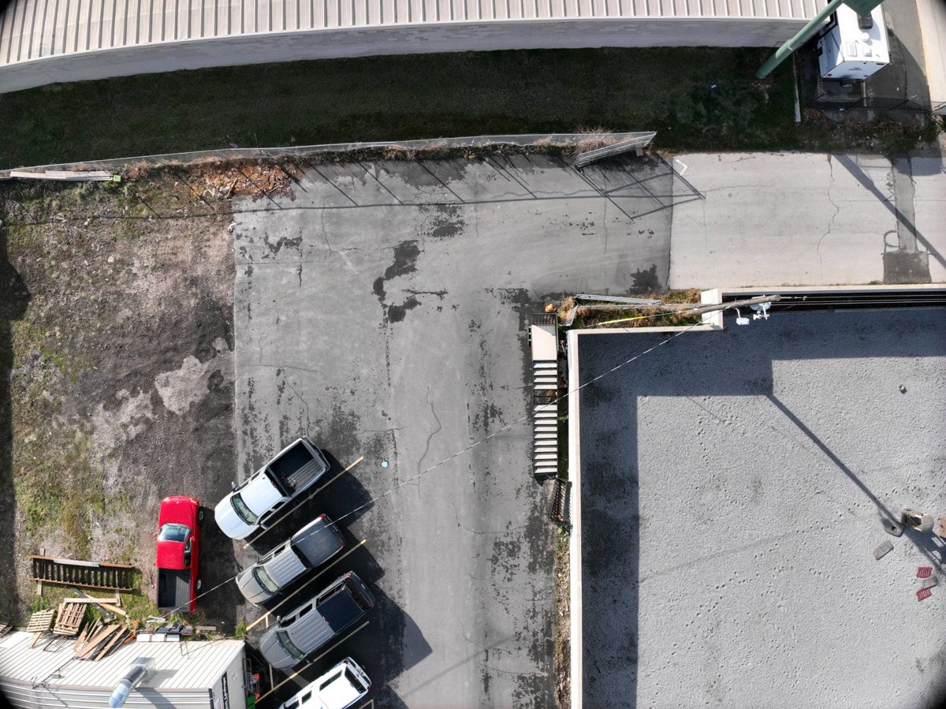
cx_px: 473
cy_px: 354
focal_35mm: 24
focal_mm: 12.29
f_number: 2.8
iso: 180
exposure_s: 1/1250
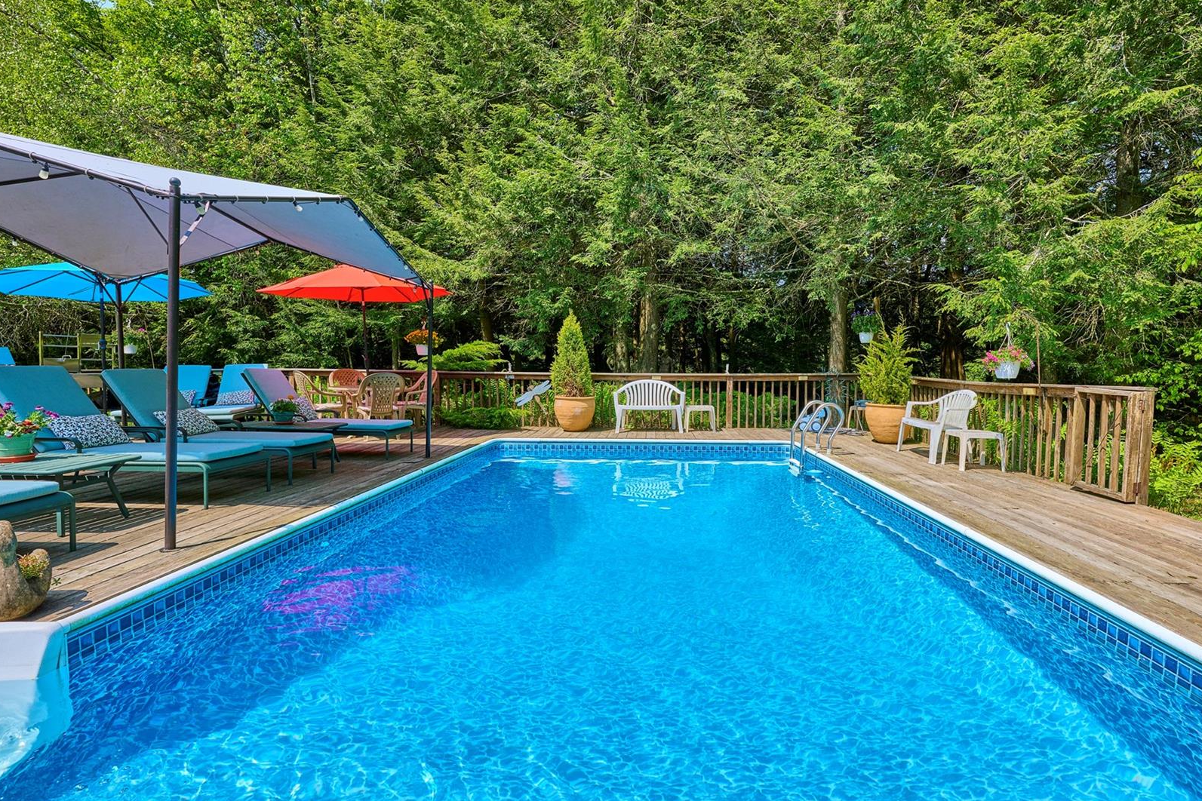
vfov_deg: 67.3
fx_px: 601
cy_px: 381
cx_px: 655
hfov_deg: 89.8
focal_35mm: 18
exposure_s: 1/320
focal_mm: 14
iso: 200
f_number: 8
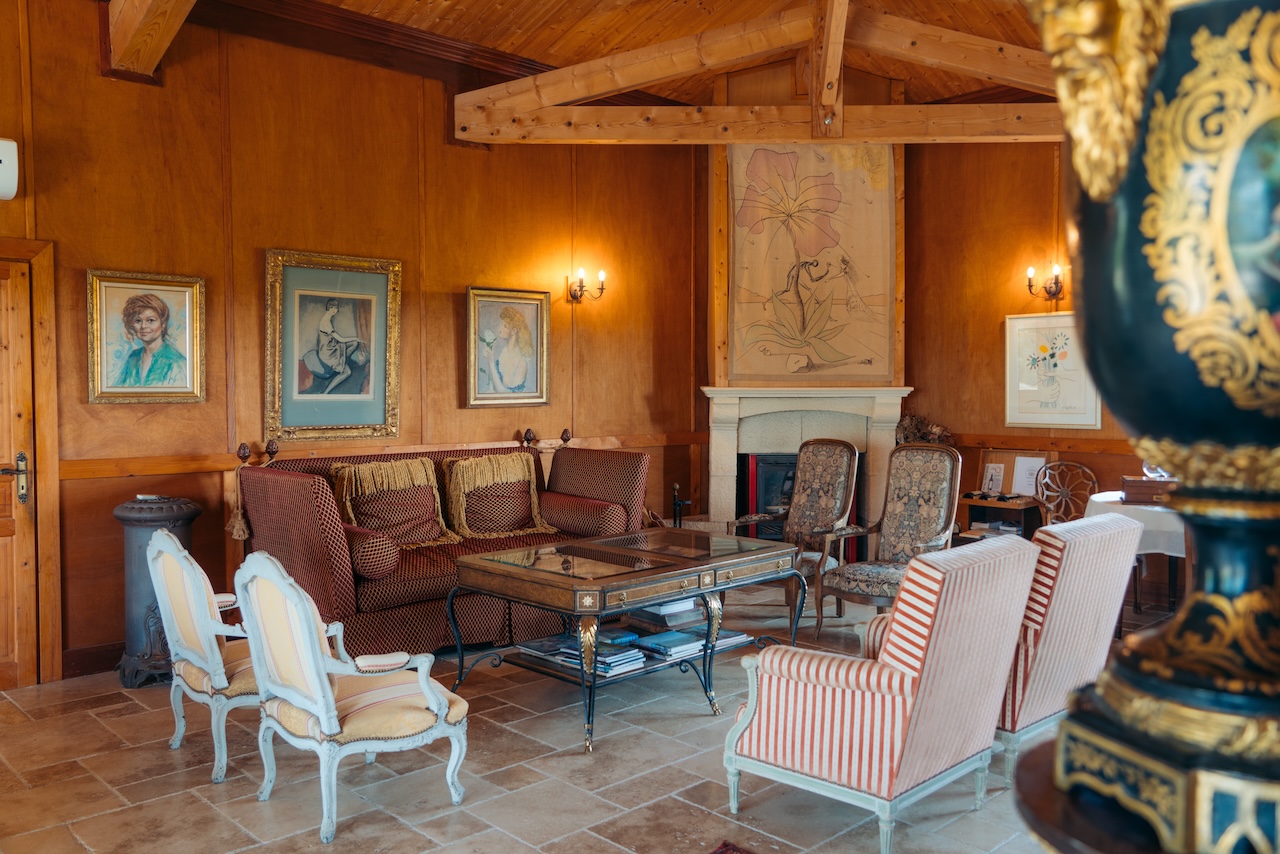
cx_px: 640
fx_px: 996
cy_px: 427
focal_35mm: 28
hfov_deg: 65.5
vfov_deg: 46.4
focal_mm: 28
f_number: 4.5
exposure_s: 1/20
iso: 320
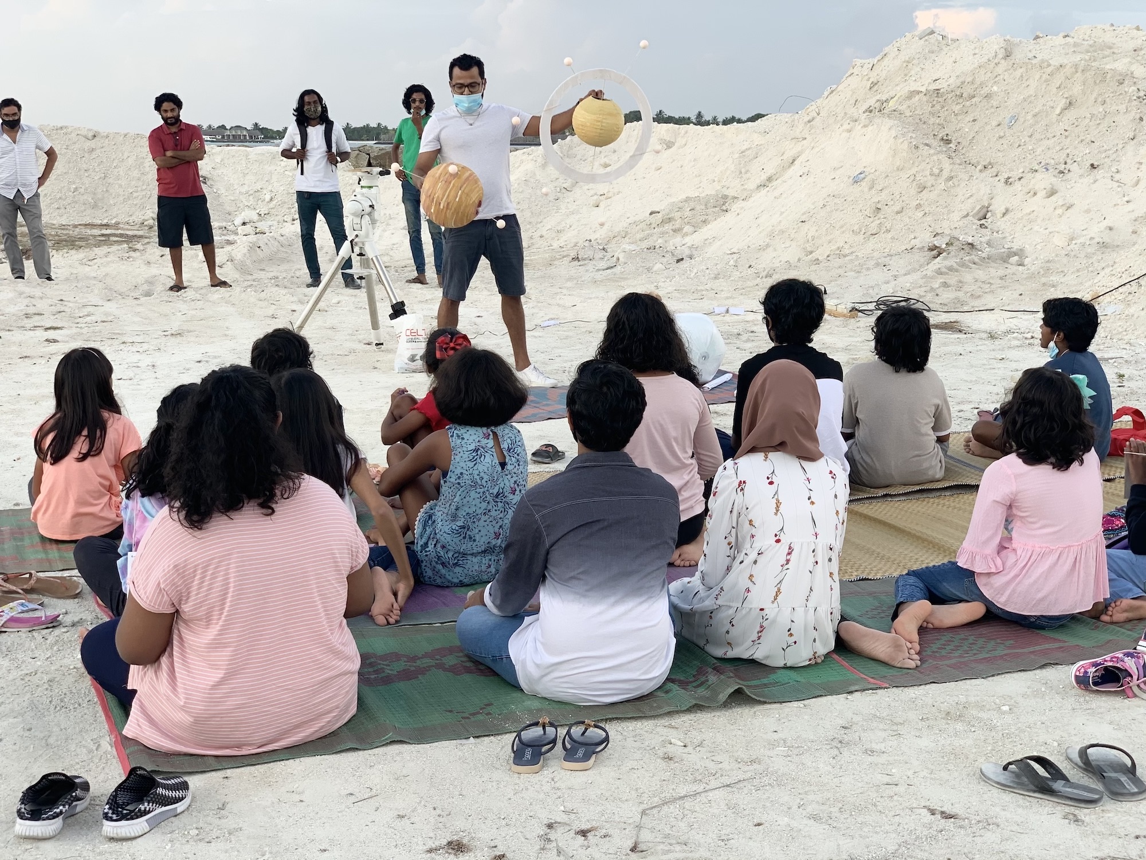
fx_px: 1722
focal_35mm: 52
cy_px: 430
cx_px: 573
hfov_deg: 36.8
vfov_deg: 28.0
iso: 16
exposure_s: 1/122
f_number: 2.4
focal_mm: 6
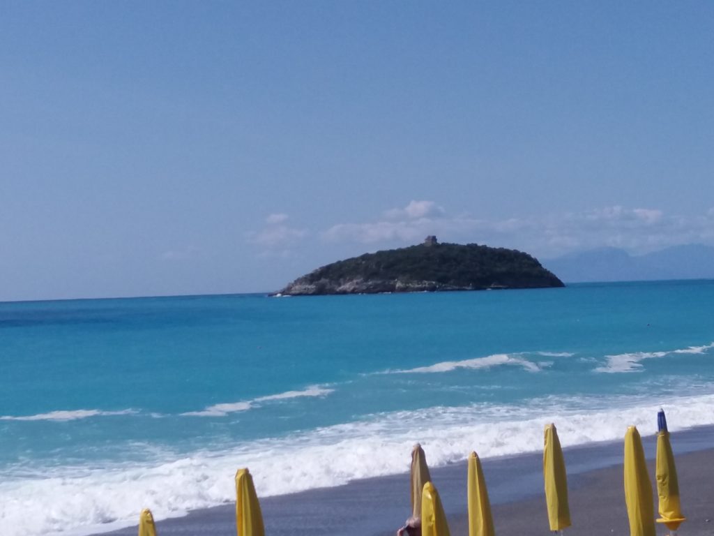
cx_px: 357
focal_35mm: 28
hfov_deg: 63.4
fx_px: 578
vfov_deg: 49.7
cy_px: 268
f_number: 1.9
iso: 64
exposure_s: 1/3603
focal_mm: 3.7
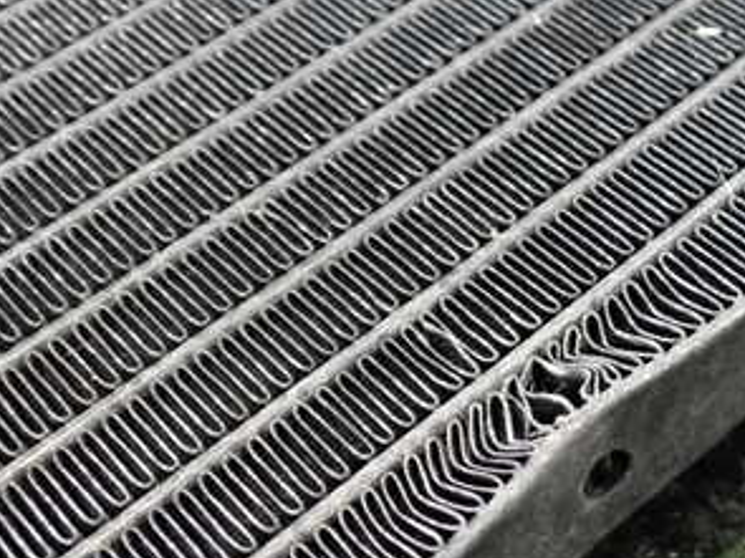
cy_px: 313
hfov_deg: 31.0
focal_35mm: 61
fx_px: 1312
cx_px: 583
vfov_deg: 24.0
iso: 2000
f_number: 2.3
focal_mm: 5.4
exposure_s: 1/80
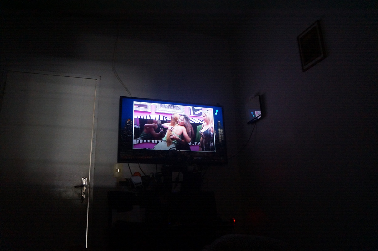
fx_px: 283
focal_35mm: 27
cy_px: 126
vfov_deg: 47.8
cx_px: 189
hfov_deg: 67.4
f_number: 3.5
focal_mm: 18
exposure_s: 1/50
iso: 3200
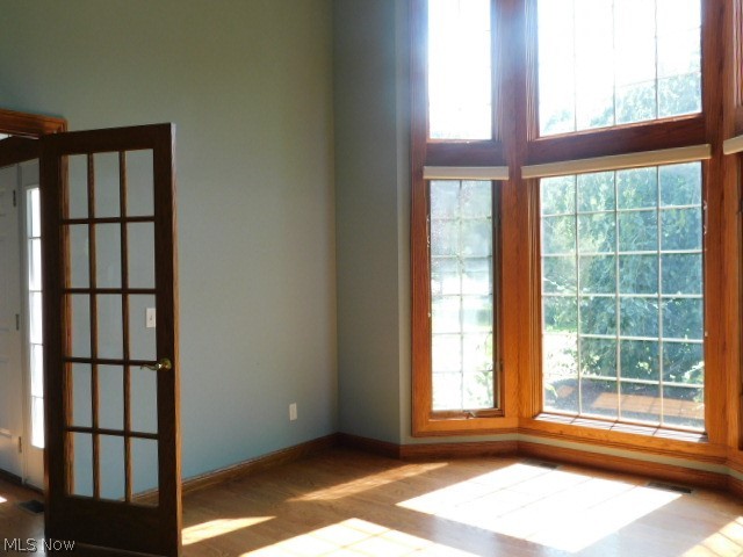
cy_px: 278
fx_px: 644
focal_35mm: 30
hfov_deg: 60.0
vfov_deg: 46.8
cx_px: 372
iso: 125
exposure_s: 1/80
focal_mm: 5.3
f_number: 3.2
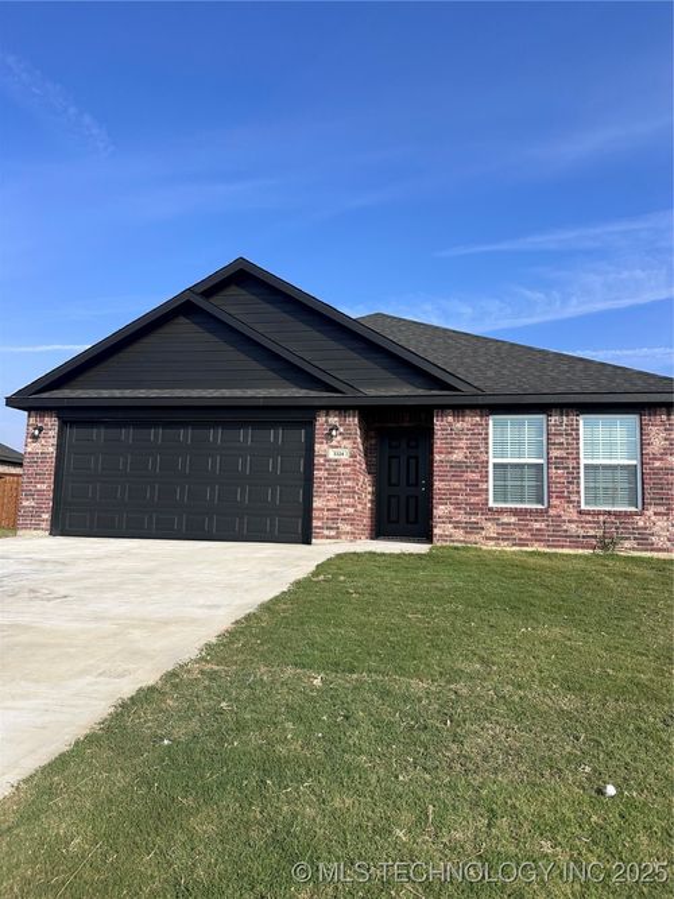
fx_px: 623
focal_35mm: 24
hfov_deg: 56.8
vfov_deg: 71.6
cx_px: 337
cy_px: 450
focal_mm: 6.86
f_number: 1.78
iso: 80
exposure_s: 1/4184
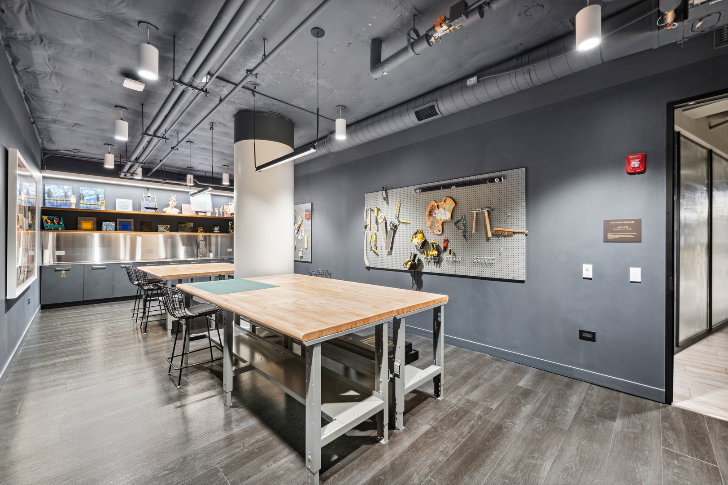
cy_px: 242
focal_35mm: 14
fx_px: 283
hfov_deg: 104.3
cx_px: 364
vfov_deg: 81.1
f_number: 8
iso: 400
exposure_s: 1/4
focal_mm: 14
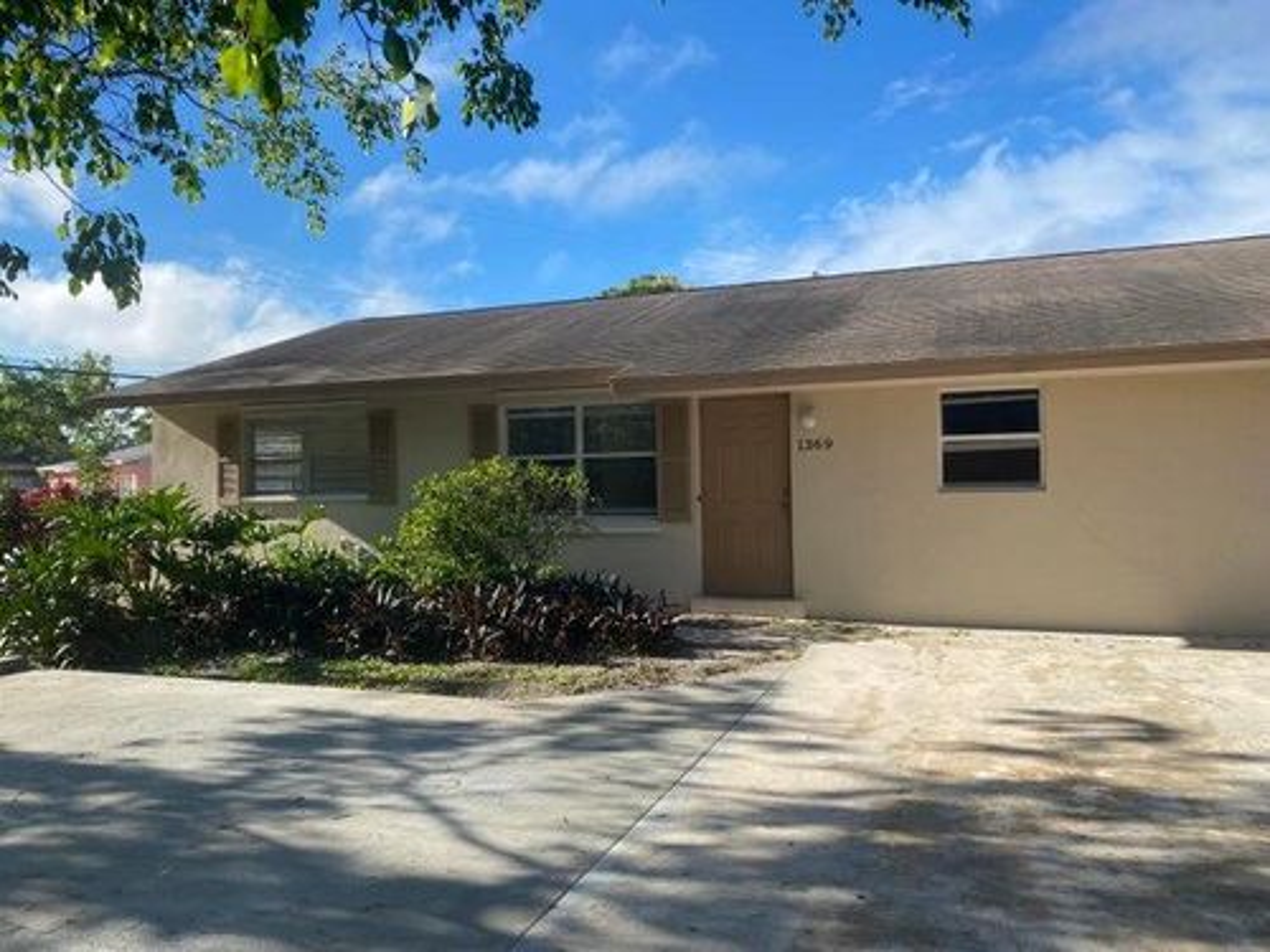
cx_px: 635
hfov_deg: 67.3
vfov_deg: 53.1
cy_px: 476
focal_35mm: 26
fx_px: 954
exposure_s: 1/2028
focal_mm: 4.25
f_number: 1.8
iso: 32
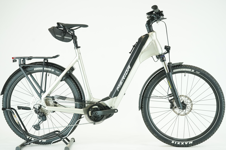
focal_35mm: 57
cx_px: 113
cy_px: 75
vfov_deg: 23.8
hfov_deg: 35.1
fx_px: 358
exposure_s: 1/200
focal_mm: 57
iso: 2000
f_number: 5
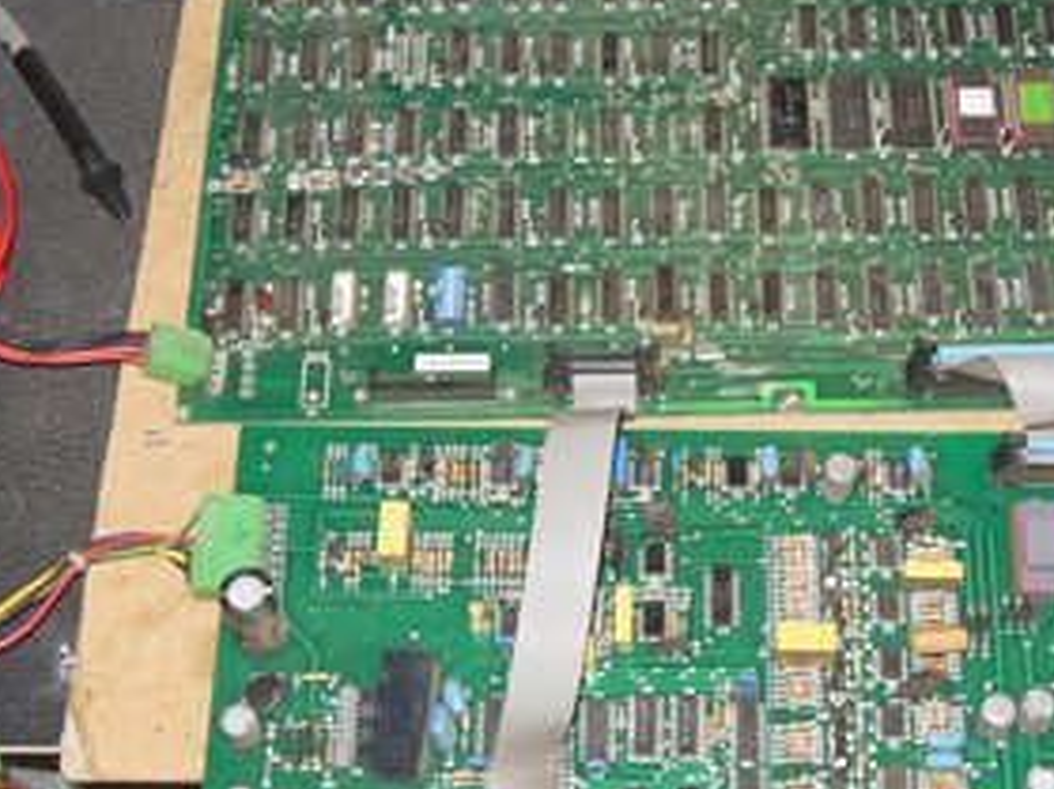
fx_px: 2100
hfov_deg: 28.1
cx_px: 635
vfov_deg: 21.2
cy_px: 279
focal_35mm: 69
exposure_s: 1/30
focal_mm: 7.7
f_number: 3.8
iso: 200
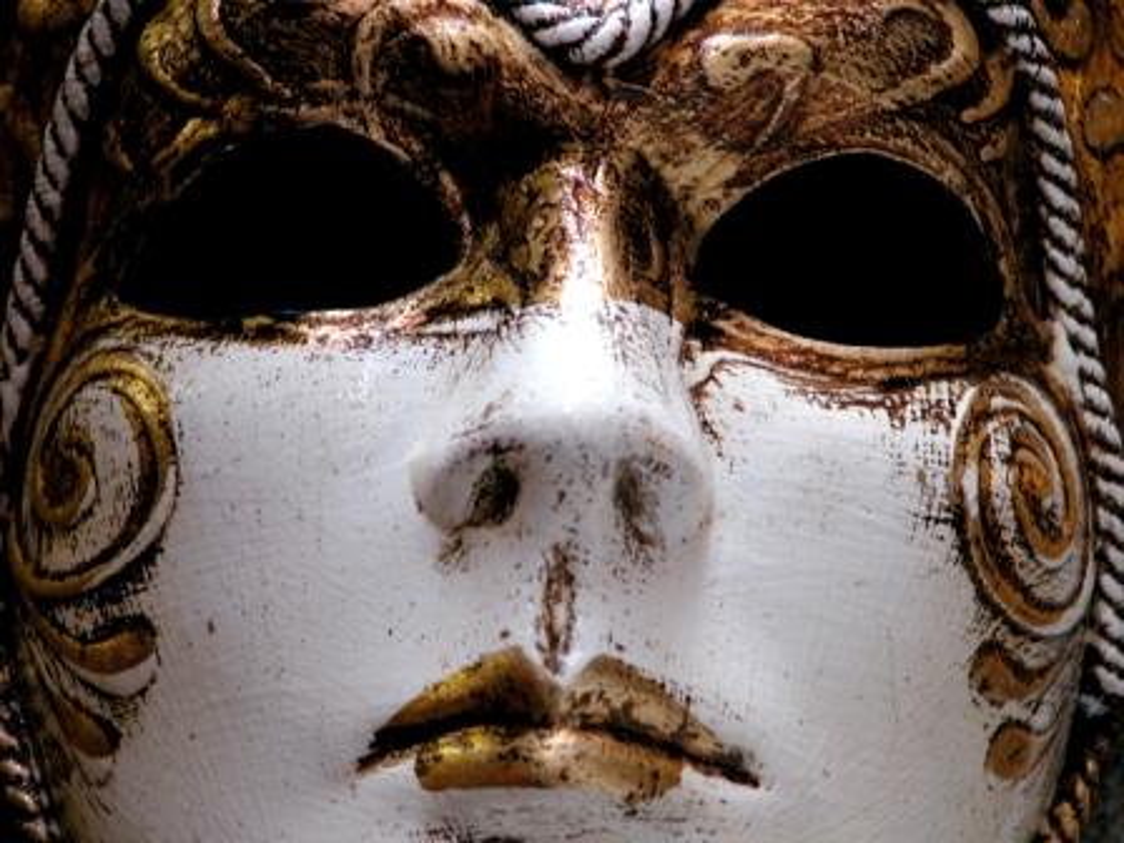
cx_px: 562
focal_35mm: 276
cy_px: 422
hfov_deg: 7.2
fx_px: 8962
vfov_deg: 5.4
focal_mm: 71.2
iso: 100
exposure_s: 1/37.9
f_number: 4.2
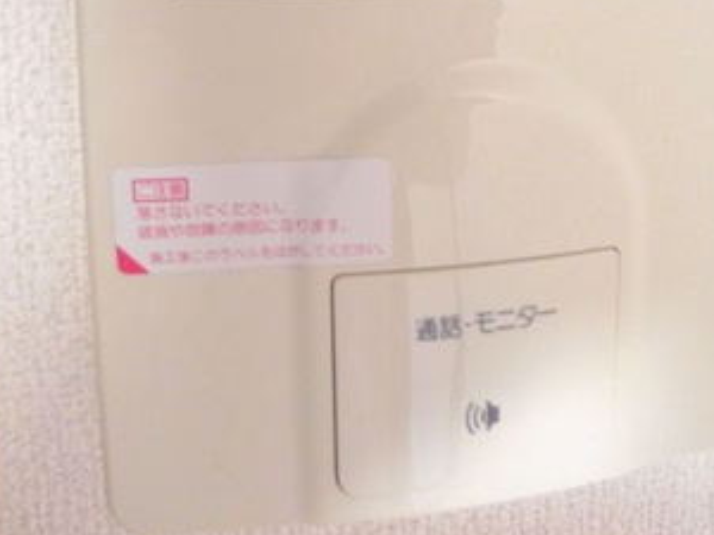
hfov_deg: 34.1
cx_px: 464
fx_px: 1155
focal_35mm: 56
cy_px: 6
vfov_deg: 24.9
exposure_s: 1/20
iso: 400
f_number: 2
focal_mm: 5.1
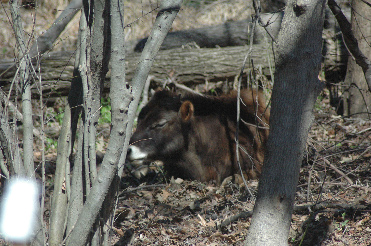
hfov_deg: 4.6
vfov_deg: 3.0
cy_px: 123
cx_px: 186
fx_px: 4633
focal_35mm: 450
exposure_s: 1/2500
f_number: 6.3
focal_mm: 300
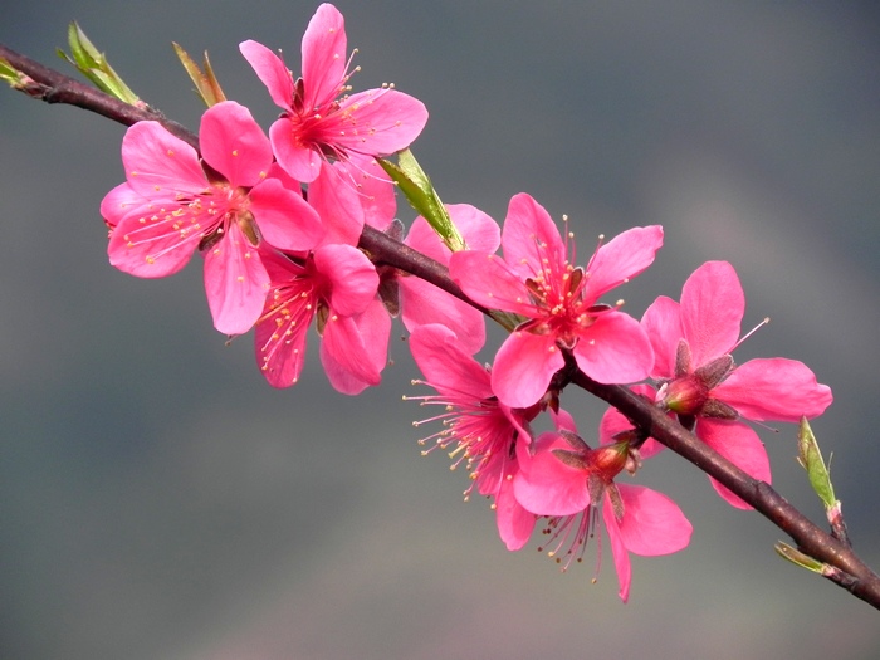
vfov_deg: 3.9
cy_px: 330
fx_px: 9584
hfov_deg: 5.3
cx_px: 440
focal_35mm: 377
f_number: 5
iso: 160
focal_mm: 67.2
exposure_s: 1/506
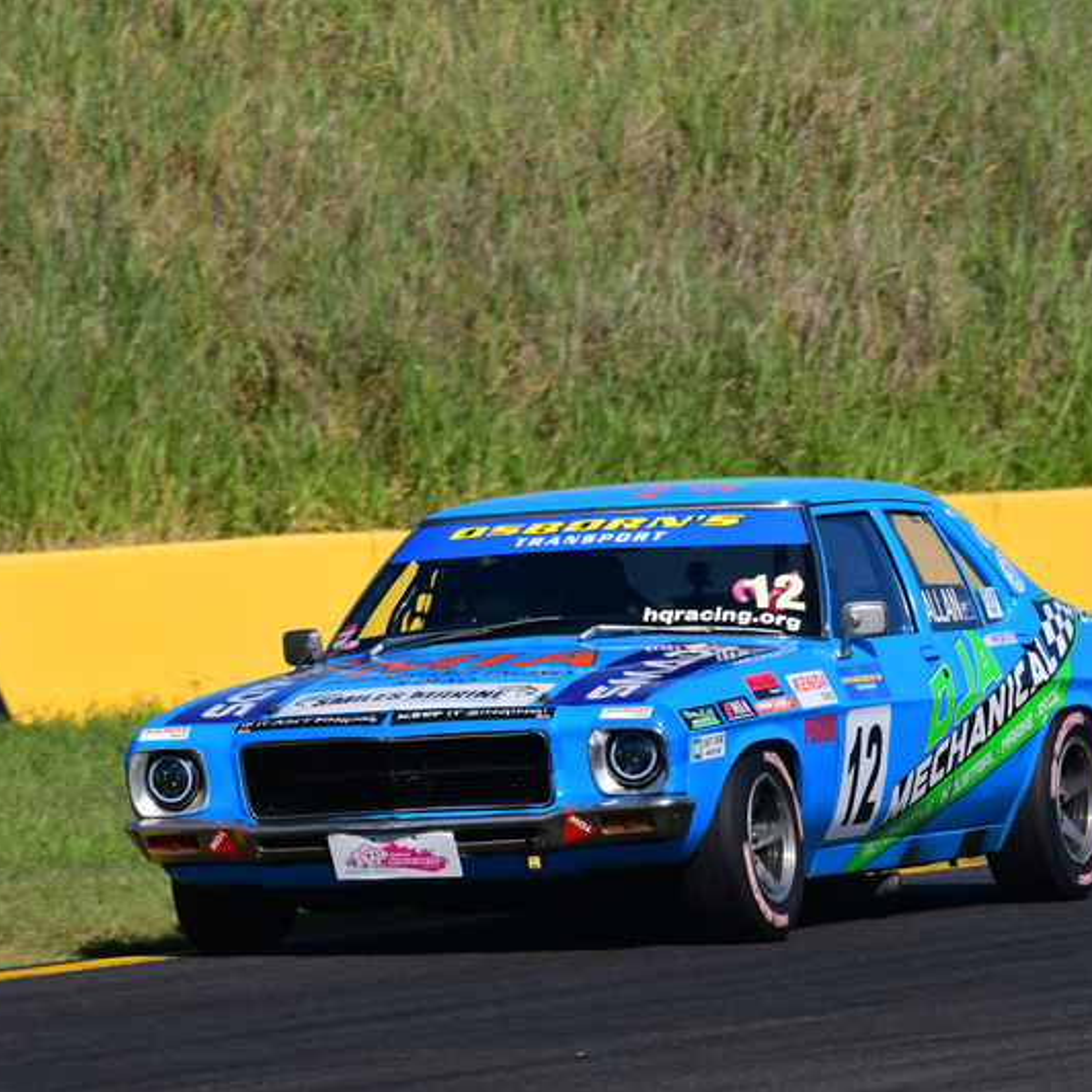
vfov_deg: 1.8
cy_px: 546
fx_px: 34227
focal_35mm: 959
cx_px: 690
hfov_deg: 1.8
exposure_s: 1/640
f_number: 13
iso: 400
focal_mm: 500
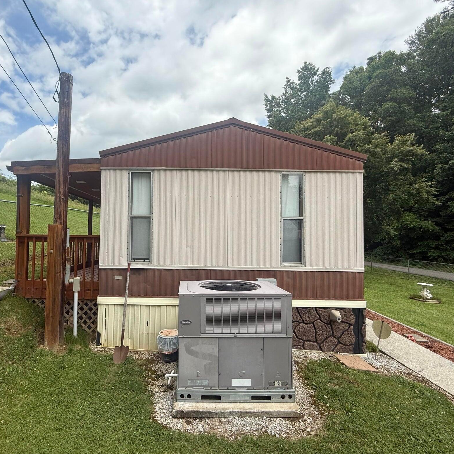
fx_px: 252
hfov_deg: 83.2
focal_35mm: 17
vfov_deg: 84.0
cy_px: 226
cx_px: 188
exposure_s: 1/1613
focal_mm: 2.22
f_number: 2.2
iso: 64
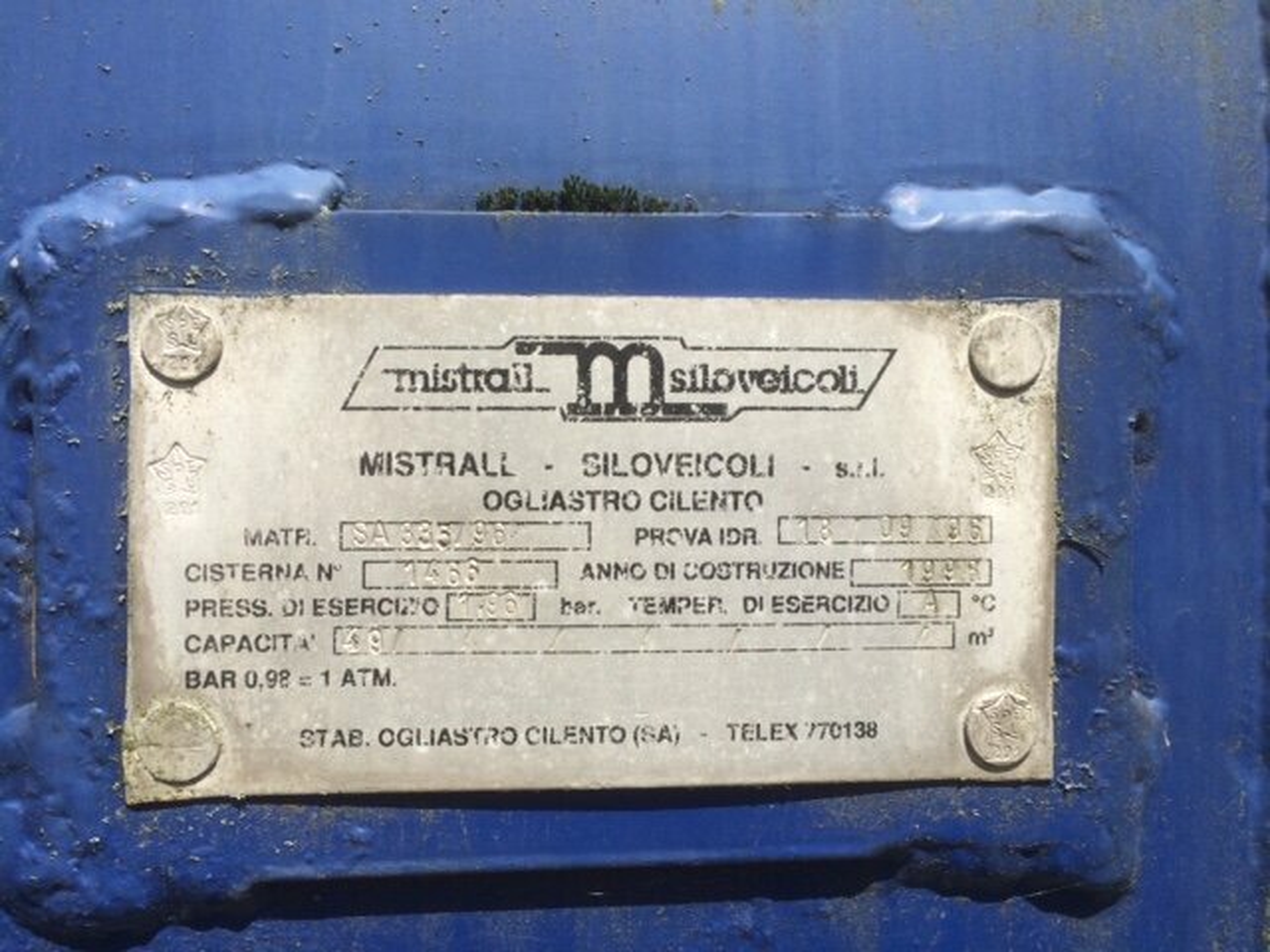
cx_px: 635
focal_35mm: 29
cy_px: 476
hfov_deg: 61.7
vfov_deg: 48.2
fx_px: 1064
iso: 32
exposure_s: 1/2160
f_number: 2.2
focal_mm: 4.15
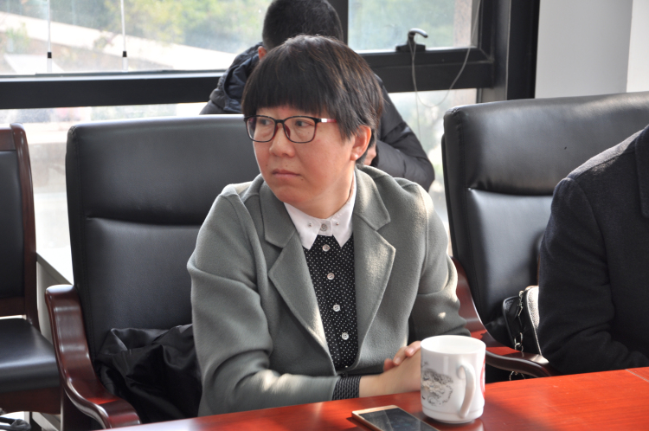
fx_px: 1674
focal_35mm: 93
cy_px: 216
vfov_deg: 14.7
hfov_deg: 21.9
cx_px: 324
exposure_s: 1/20
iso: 200
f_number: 5.3
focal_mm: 62
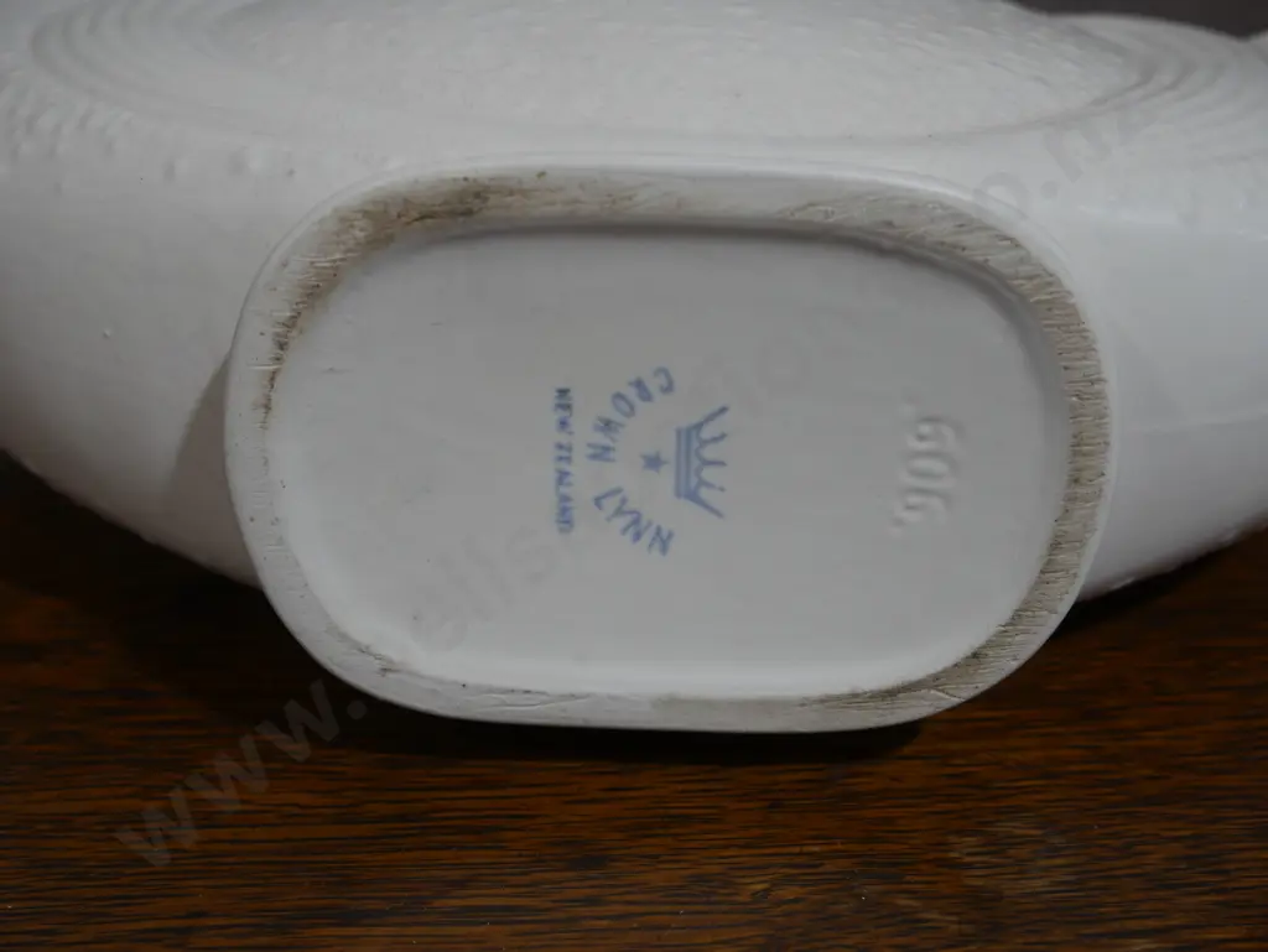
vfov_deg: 30.3
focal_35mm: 48
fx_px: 1759
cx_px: 634
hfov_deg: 39.6
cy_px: 476
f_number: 5.2
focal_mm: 24
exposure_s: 1/60
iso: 200
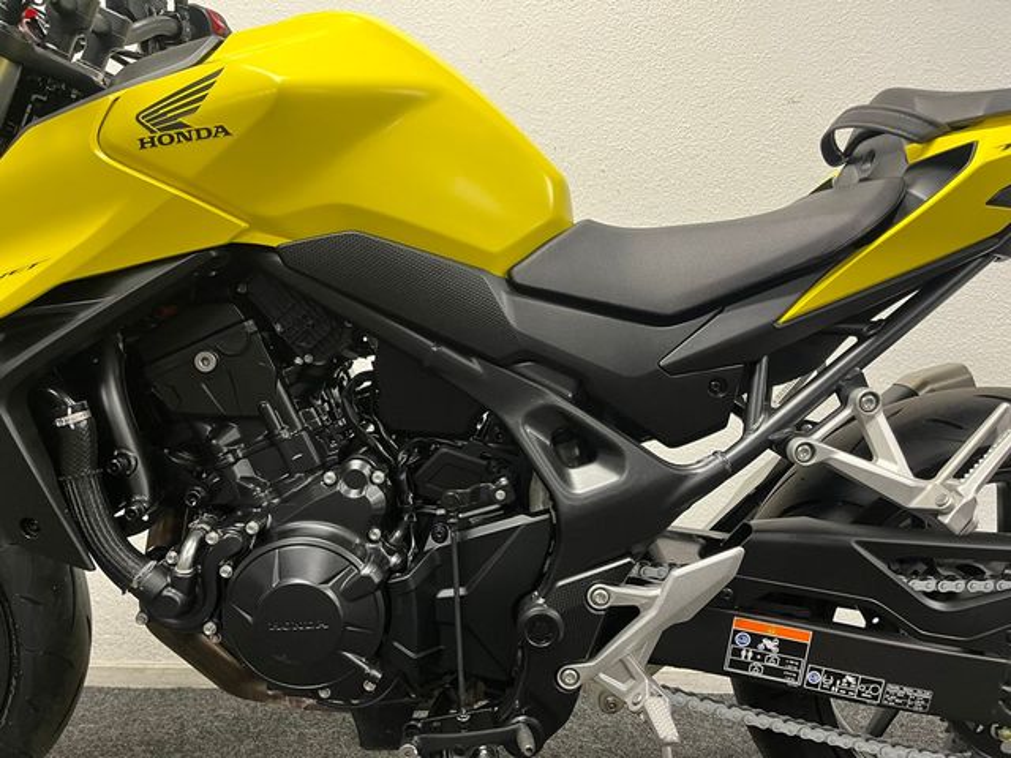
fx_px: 759
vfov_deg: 53.1
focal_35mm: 26
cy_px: 379
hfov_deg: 67.3
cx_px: 506
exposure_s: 1/50
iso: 200
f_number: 1.6
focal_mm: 5.1
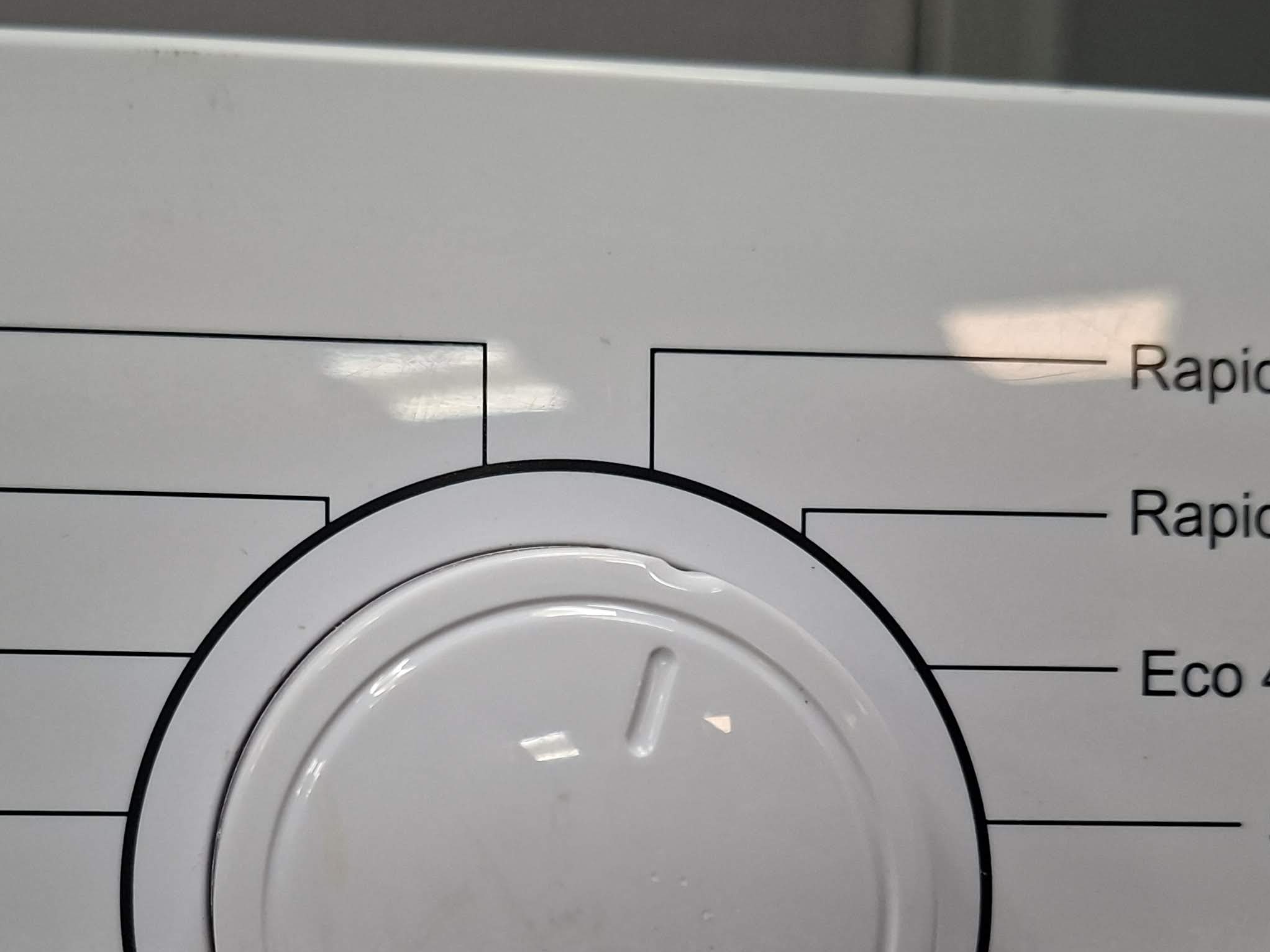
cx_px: 596
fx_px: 1651
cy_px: 832
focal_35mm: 45
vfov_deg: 30.9
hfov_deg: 42.1
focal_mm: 5.54
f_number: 1.8
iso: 320
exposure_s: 1/120
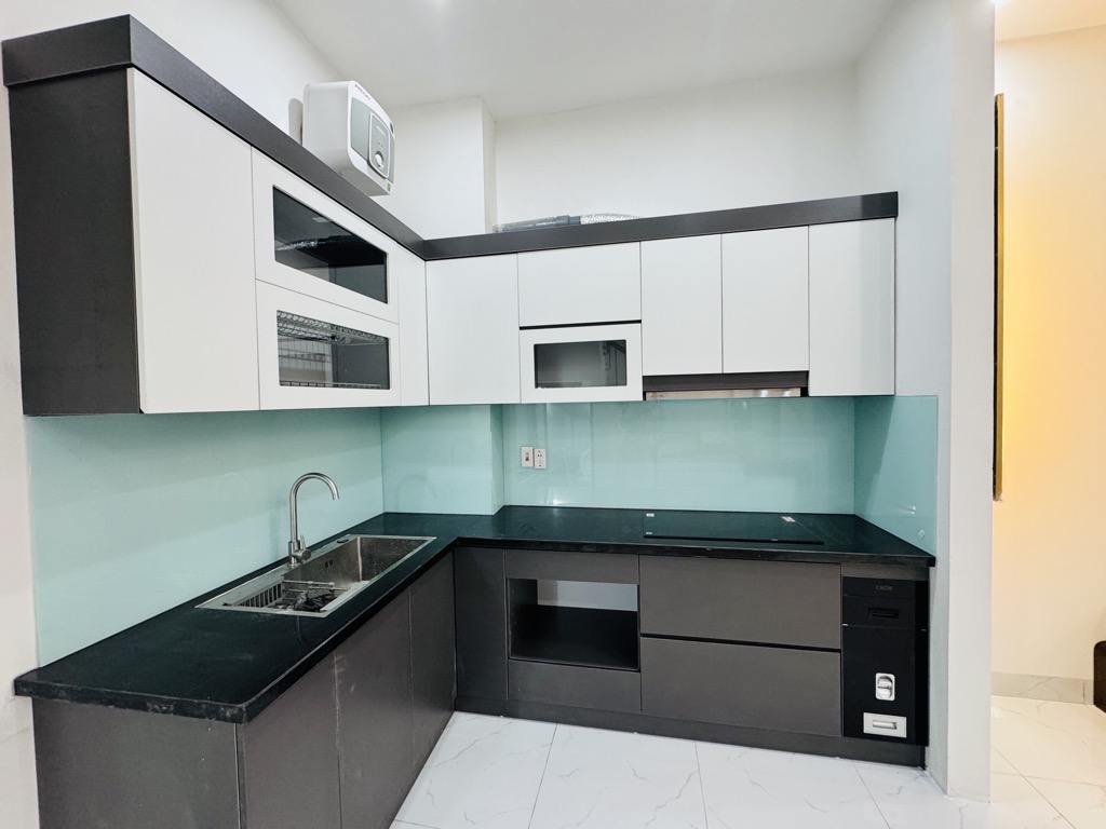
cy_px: 414
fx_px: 447
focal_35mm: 14
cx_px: 553
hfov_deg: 102.1
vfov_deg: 85.7
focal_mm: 2.22
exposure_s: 1/50
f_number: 2.2
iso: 250
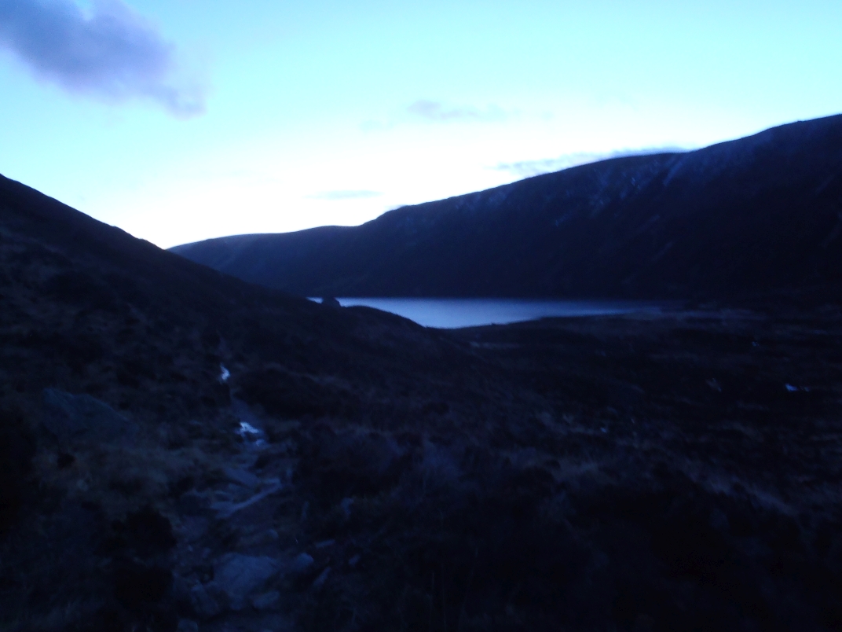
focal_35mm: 28
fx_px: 681
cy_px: 316
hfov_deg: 63.4
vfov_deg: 49.7
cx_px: 421
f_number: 3.5
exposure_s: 1/8
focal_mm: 5
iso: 200
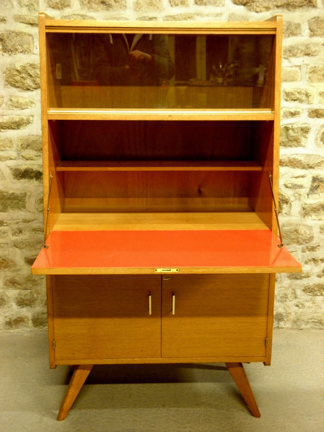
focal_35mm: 44
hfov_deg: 32.9
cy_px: 216
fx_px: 549
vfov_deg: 42.9
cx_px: 162
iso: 400
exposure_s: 1/5
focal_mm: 7.9
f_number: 3.9
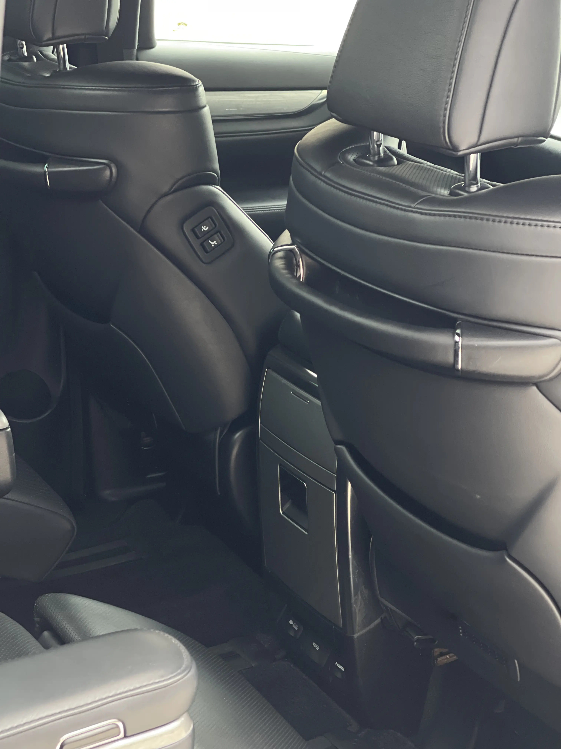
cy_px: 374
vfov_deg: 30.3
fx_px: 1383
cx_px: 280
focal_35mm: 64
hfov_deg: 22.9
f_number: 2.2
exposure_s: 1/40
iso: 400
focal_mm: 7.5
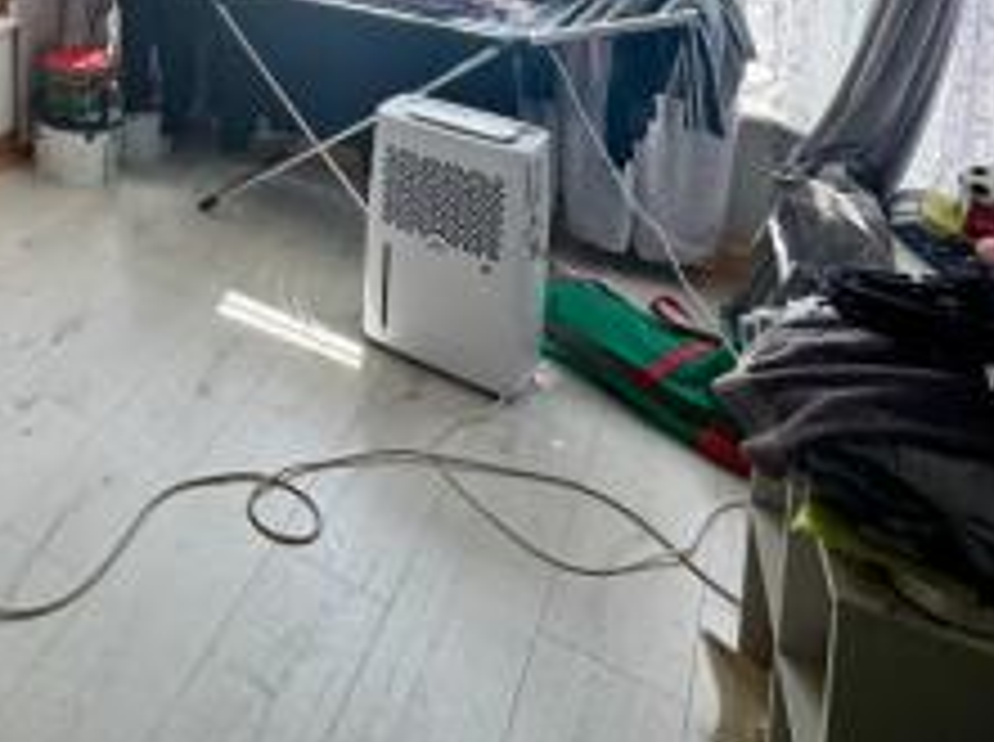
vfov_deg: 31.0
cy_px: -196
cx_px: -169
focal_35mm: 37
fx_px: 1061
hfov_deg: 38.6
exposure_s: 1/138
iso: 40
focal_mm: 2.22
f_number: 2.2
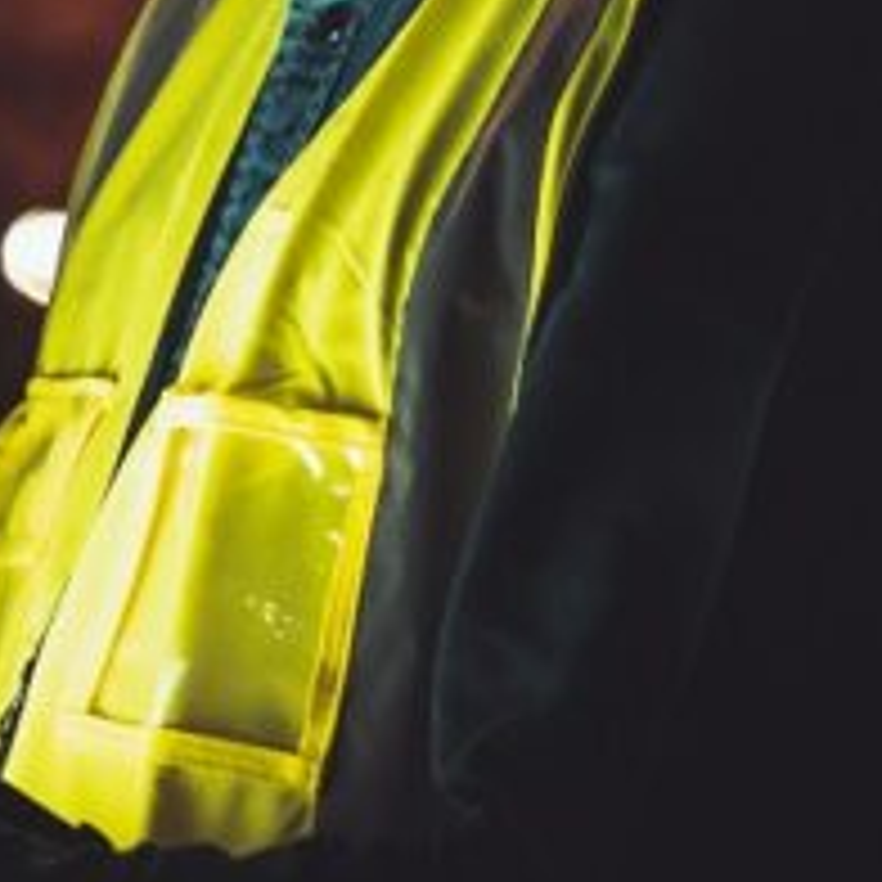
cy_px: -86
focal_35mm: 310
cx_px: -490
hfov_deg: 5.6
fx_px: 8936
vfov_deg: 5.6
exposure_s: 1/20
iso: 500
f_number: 2.8
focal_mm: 70
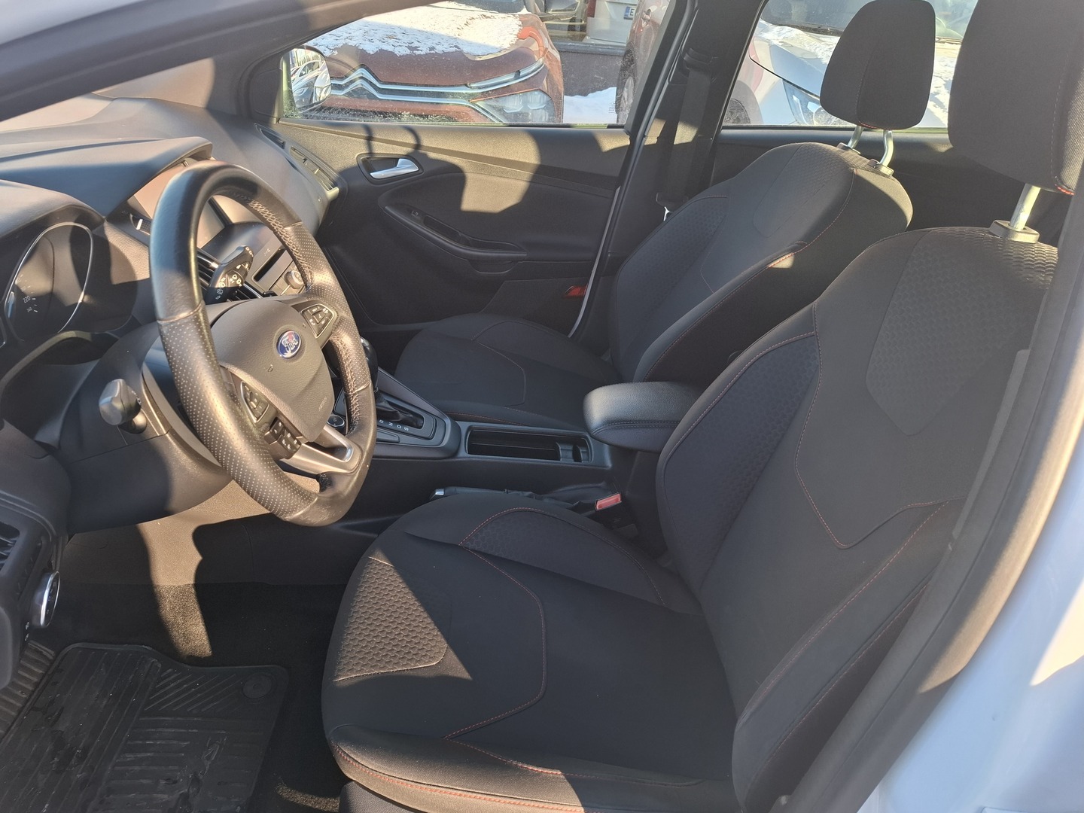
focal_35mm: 23
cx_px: 542
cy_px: 406
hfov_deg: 73.9
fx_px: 720
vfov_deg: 58.9
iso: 50
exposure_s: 1/100
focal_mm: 5.54
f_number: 1.8
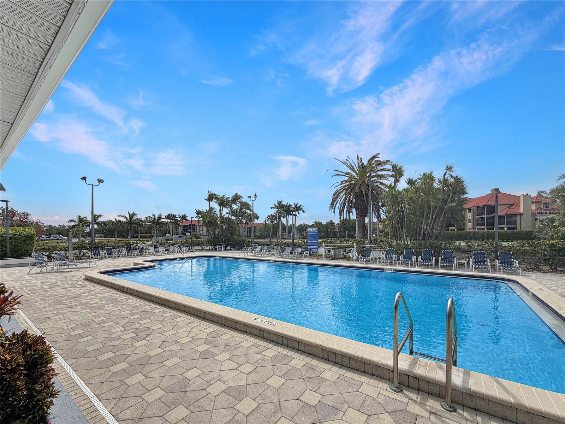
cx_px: 282
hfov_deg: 102.1
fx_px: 229
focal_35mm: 14
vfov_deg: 85.7
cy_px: 212
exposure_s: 1/2320
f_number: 2.2
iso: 20
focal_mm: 2.22
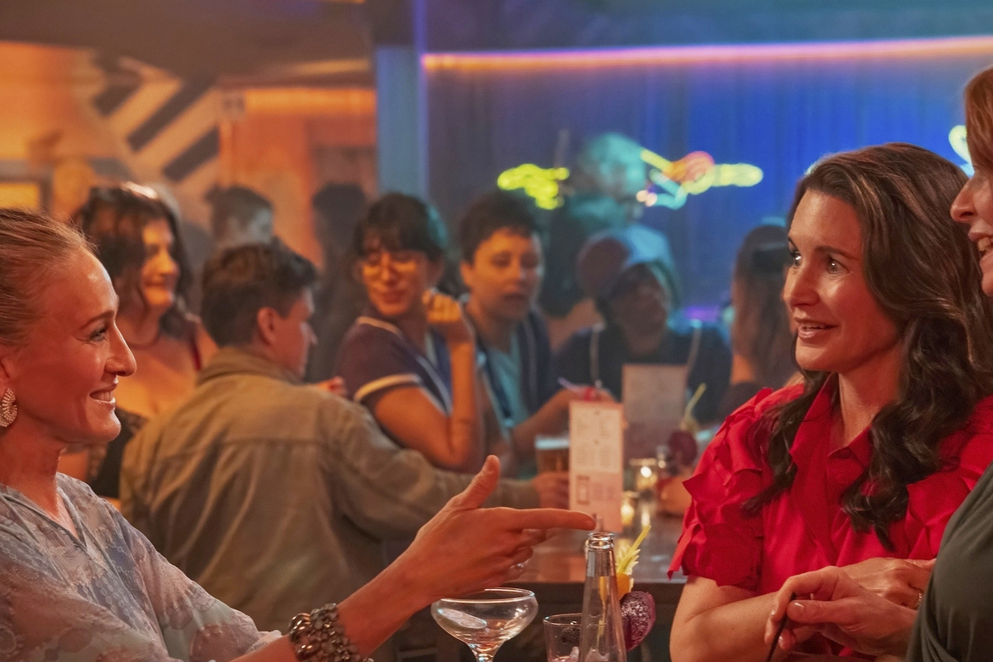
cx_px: 453
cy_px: 522
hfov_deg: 20.4
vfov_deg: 13.6
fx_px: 2758
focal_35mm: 100
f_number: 4
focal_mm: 61
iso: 8000
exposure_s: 1/160
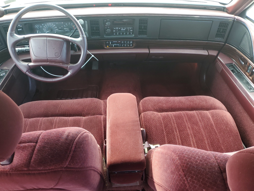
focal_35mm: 26
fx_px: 191
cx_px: 127
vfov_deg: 53.1
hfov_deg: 67.3
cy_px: 96
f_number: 1.5
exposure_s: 1/60.2
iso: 50
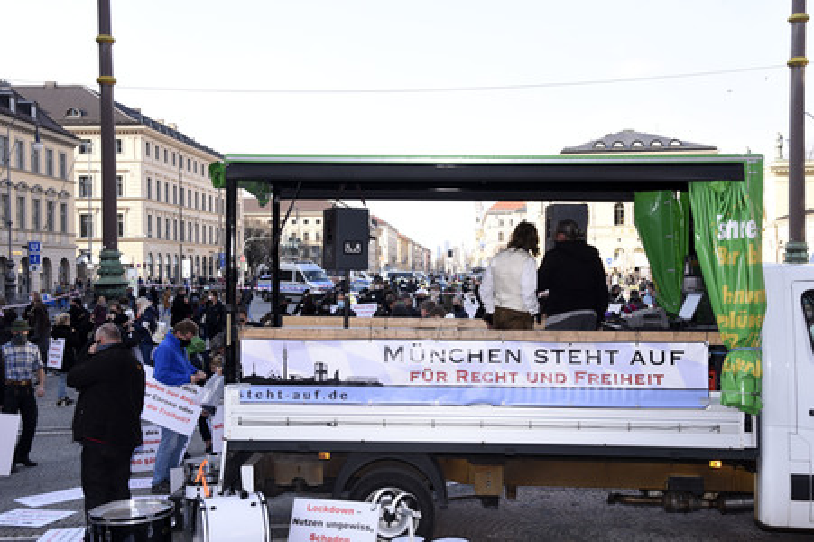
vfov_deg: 30.5
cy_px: 271
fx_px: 994
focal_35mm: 44
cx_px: 407
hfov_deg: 44.5
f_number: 6.3
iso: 250
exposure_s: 1/160
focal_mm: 44
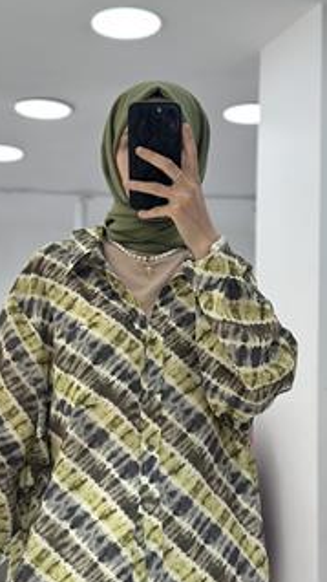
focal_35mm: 68
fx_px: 1048
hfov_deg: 17.7
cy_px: 327
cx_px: 124
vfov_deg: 31.0
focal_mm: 6.86
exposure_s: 1/233
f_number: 1.78
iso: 80
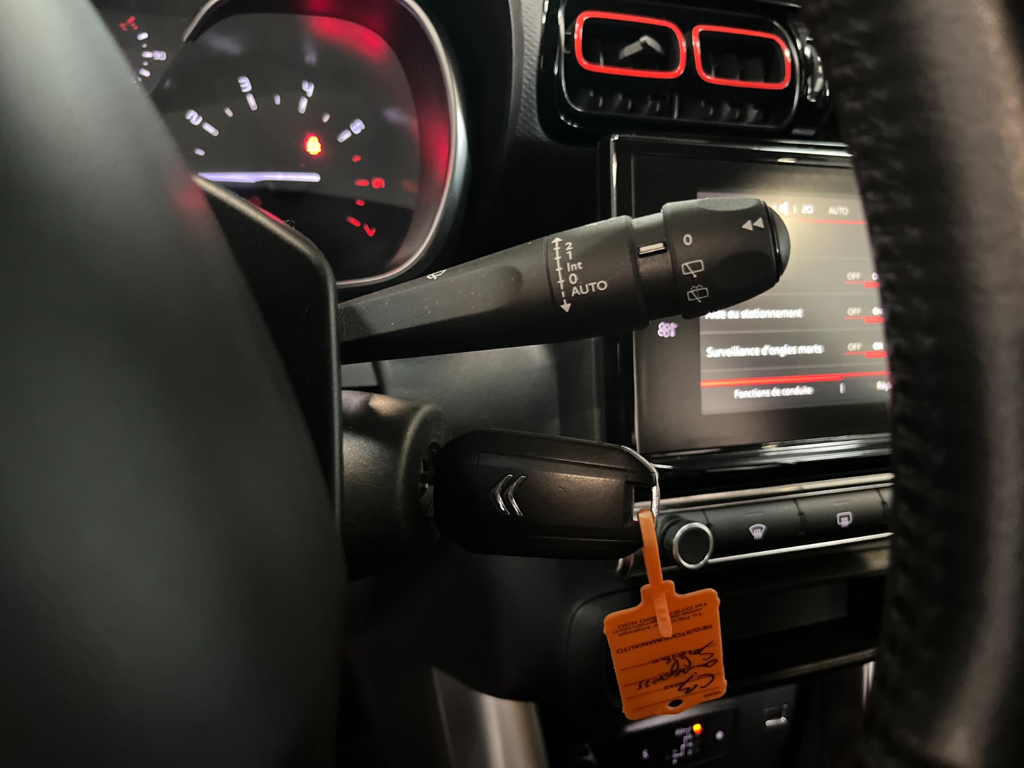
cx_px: 512
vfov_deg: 53.1
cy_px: 384
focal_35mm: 26
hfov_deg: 67.3
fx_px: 769
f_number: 1.6
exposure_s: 1/25
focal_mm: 5.1
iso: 1000
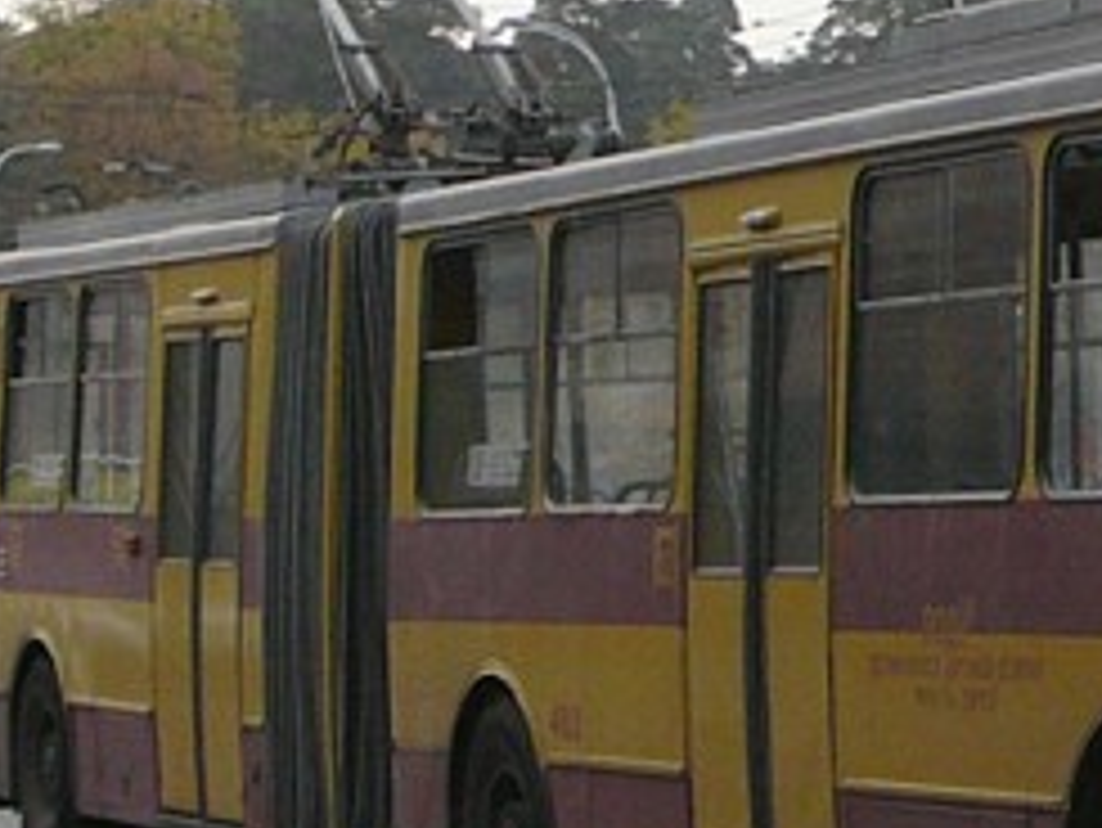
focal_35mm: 134
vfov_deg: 11.1
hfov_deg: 14.1
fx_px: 4268
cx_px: 1466
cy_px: 369
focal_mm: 6.1
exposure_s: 1/125
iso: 100
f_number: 3.1
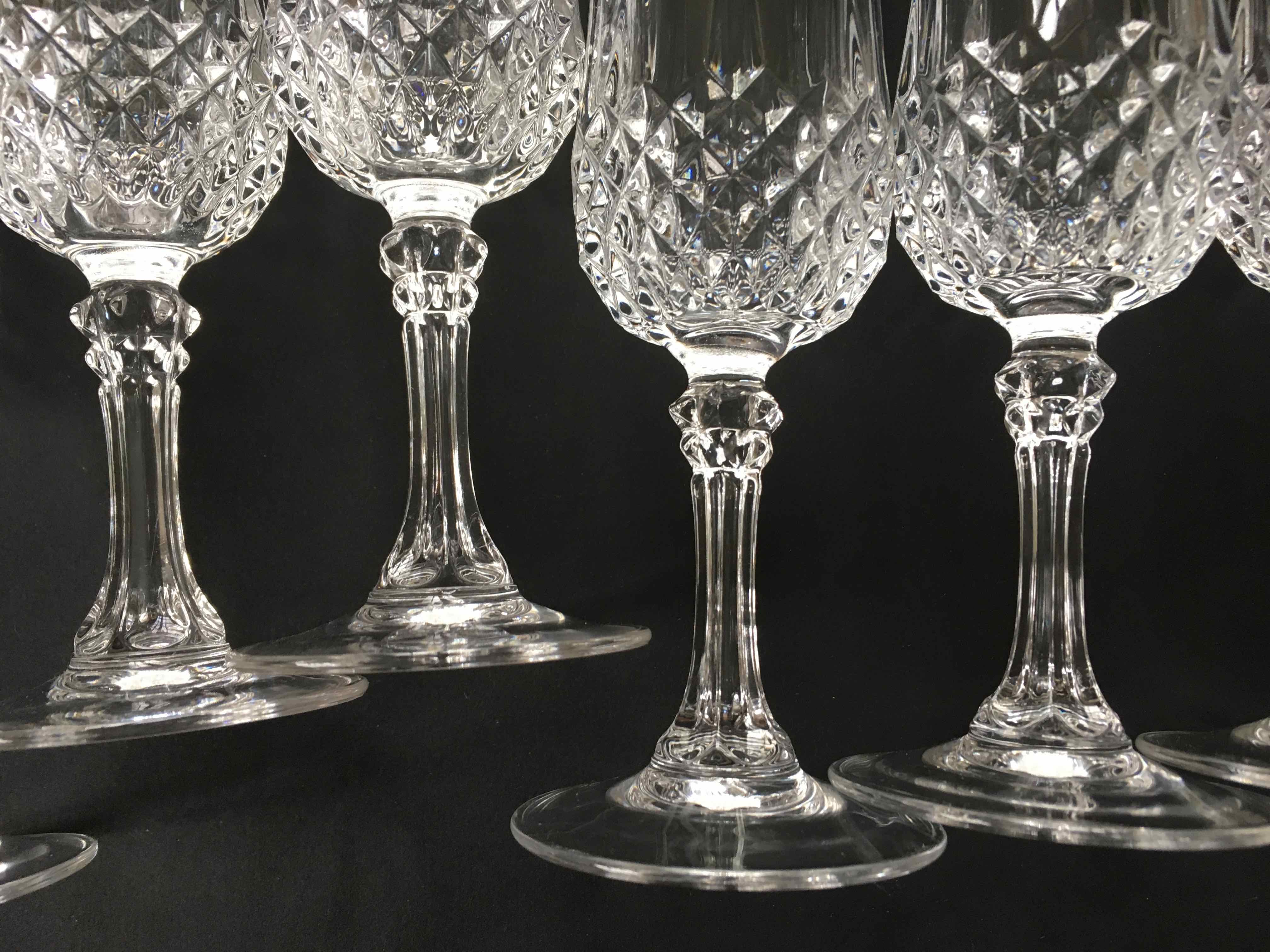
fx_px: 1064
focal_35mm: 29
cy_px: 476
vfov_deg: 48.2
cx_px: 635
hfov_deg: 61.7
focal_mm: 4.15
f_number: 2.2
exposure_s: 1/33
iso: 64
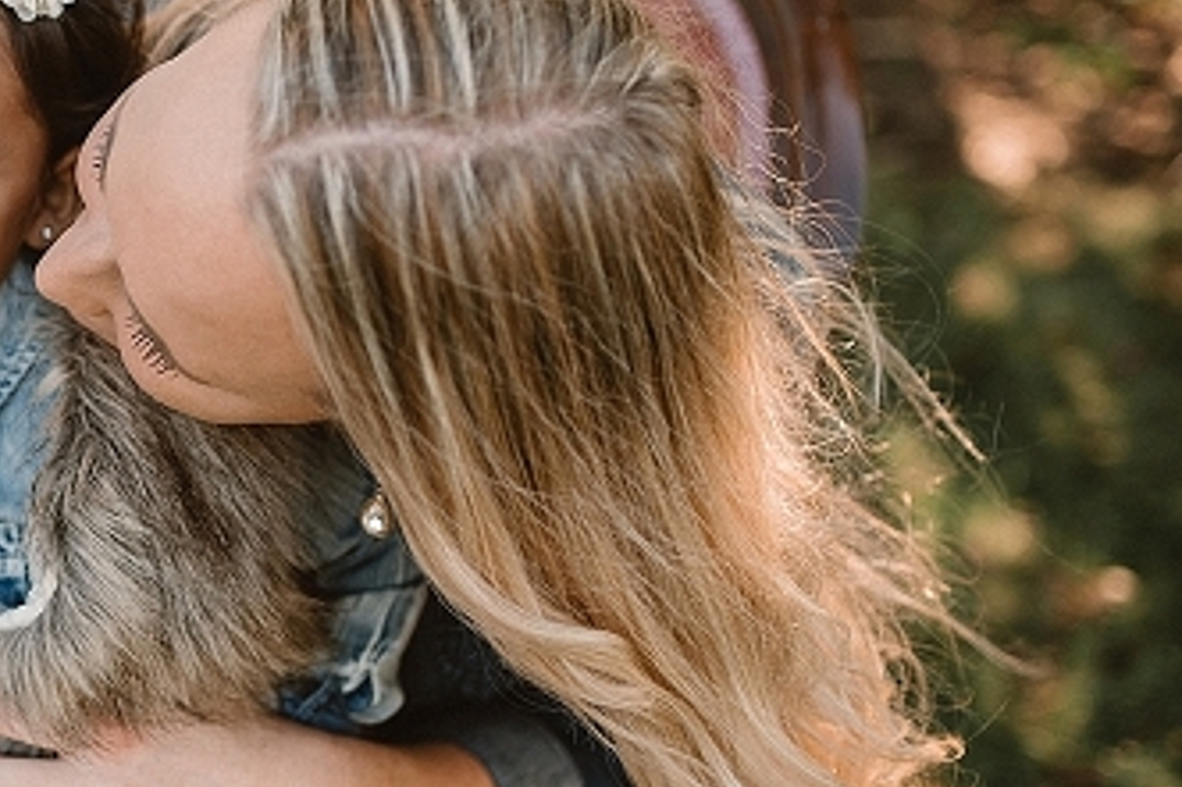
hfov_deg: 23.9
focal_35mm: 81
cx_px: -14
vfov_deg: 16.8
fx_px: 2658
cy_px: 413
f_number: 1.8
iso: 160
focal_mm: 35
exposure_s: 1/800
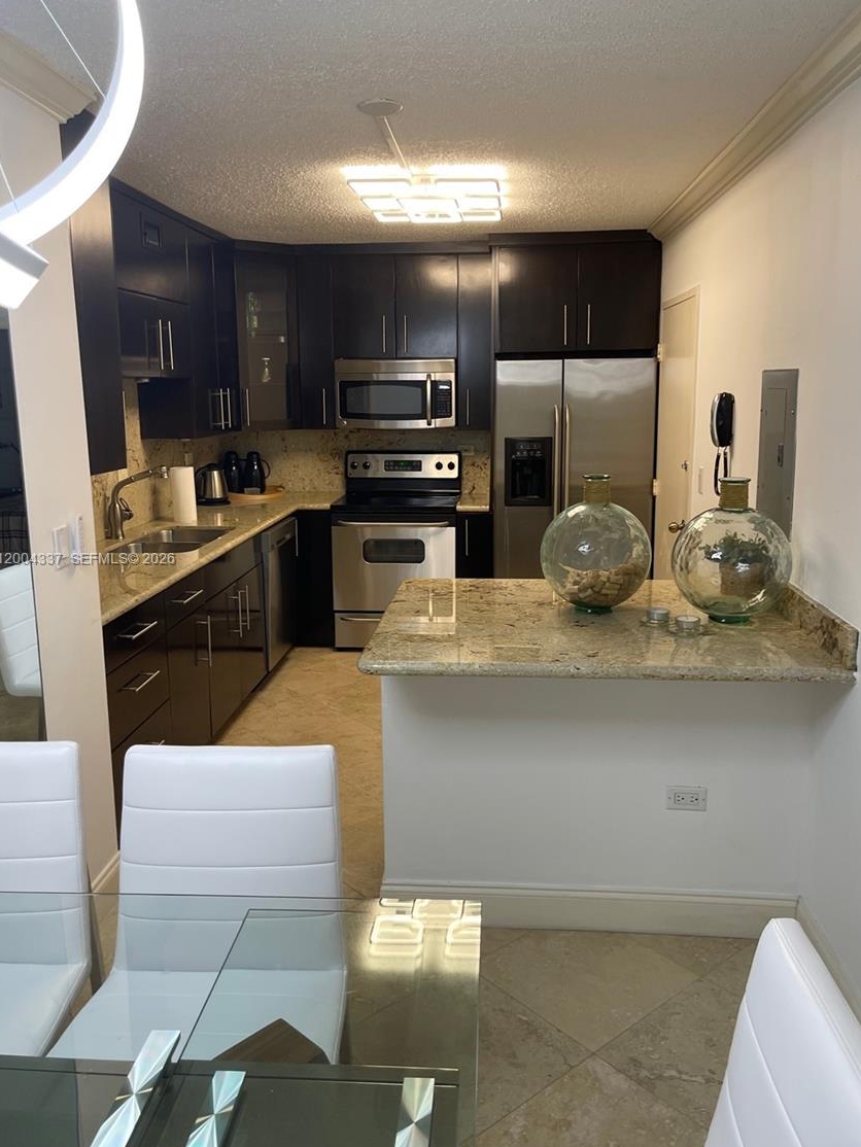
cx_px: 448
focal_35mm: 28
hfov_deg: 49.7
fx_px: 928
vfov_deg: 63.4
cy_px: 560
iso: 64
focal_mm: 5.1
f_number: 1.6
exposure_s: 1/112
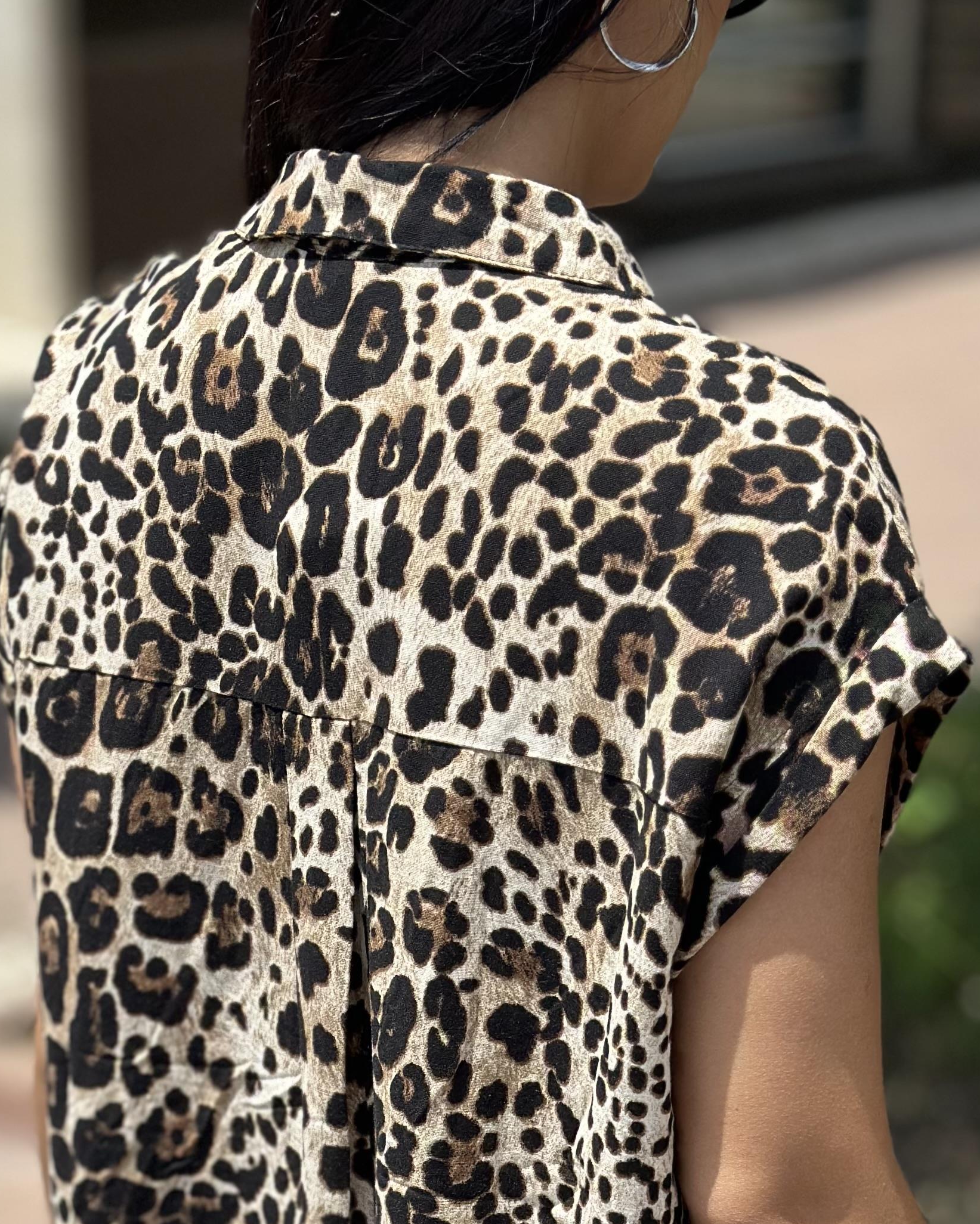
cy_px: 1191
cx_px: 400
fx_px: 3335
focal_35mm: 92
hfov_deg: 16.7
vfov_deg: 20.2
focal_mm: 6.86
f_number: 1.78
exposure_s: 1/4016
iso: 100
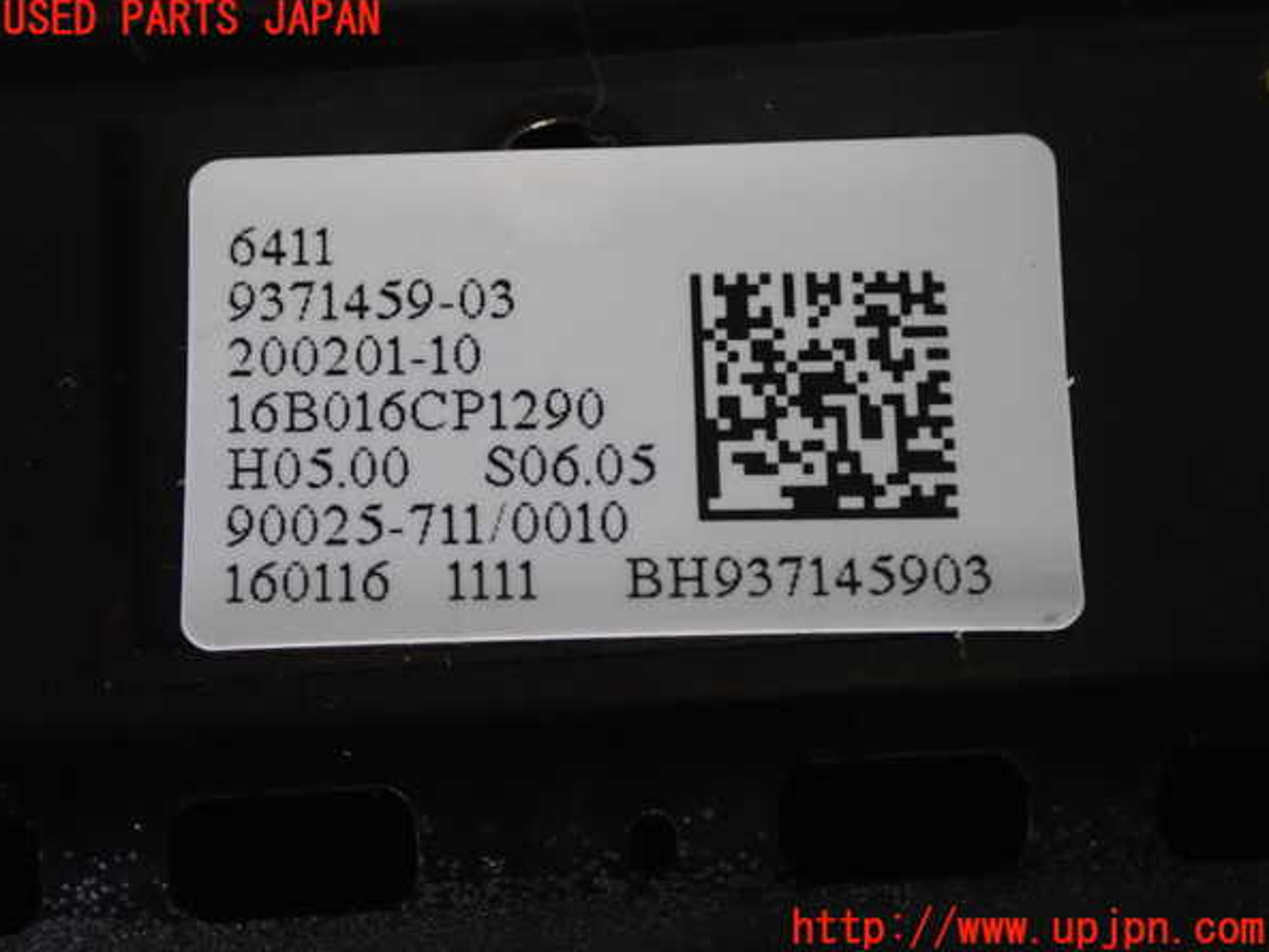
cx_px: 633
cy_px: 475
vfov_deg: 16.6
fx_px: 3263
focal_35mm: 89
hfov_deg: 22.0
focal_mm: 15.66
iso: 1600
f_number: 4.5
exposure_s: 1/80
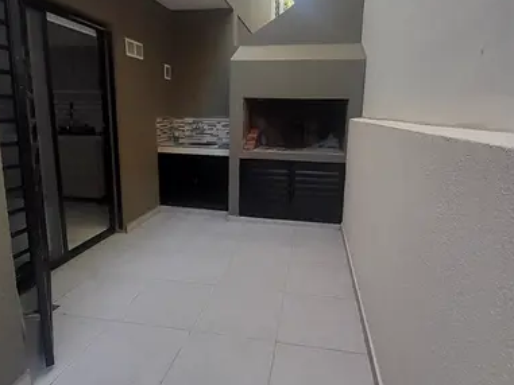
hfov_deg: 98.2
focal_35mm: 15
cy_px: 166
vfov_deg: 81.3
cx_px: 258
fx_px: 223
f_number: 2.2
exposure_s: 1/100
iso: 64
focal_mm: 1.13
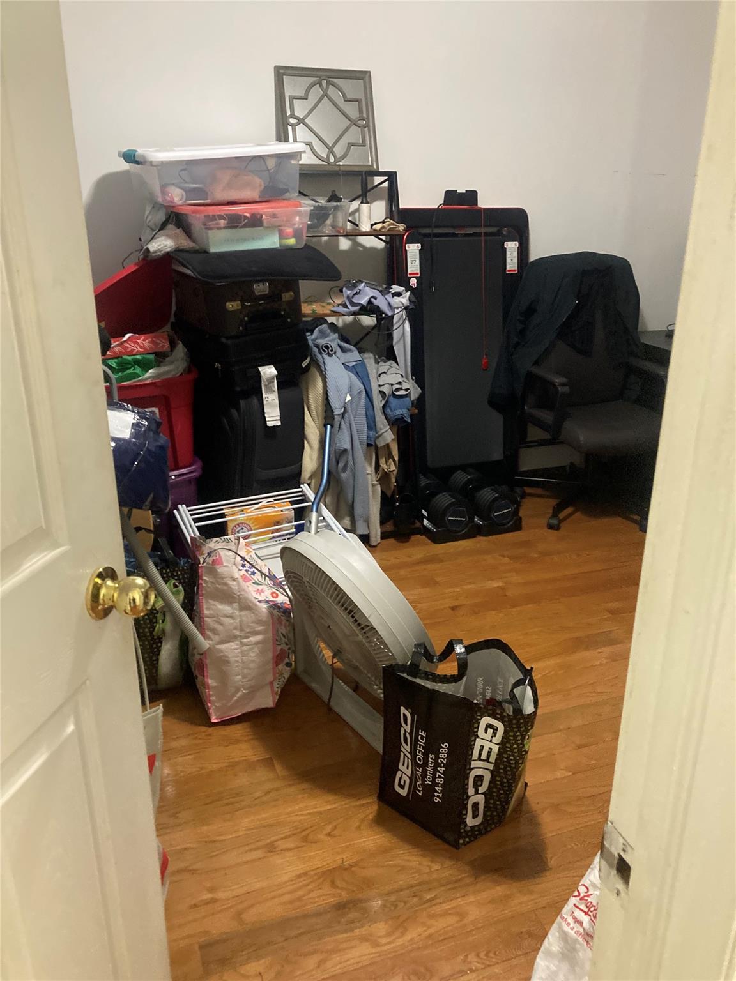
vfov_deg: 63.4
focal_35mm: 28
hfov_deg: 49.7
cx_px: 368
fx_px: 794
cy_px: 490
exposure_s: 1/30
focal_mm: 3.99
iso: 500
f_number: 1.8
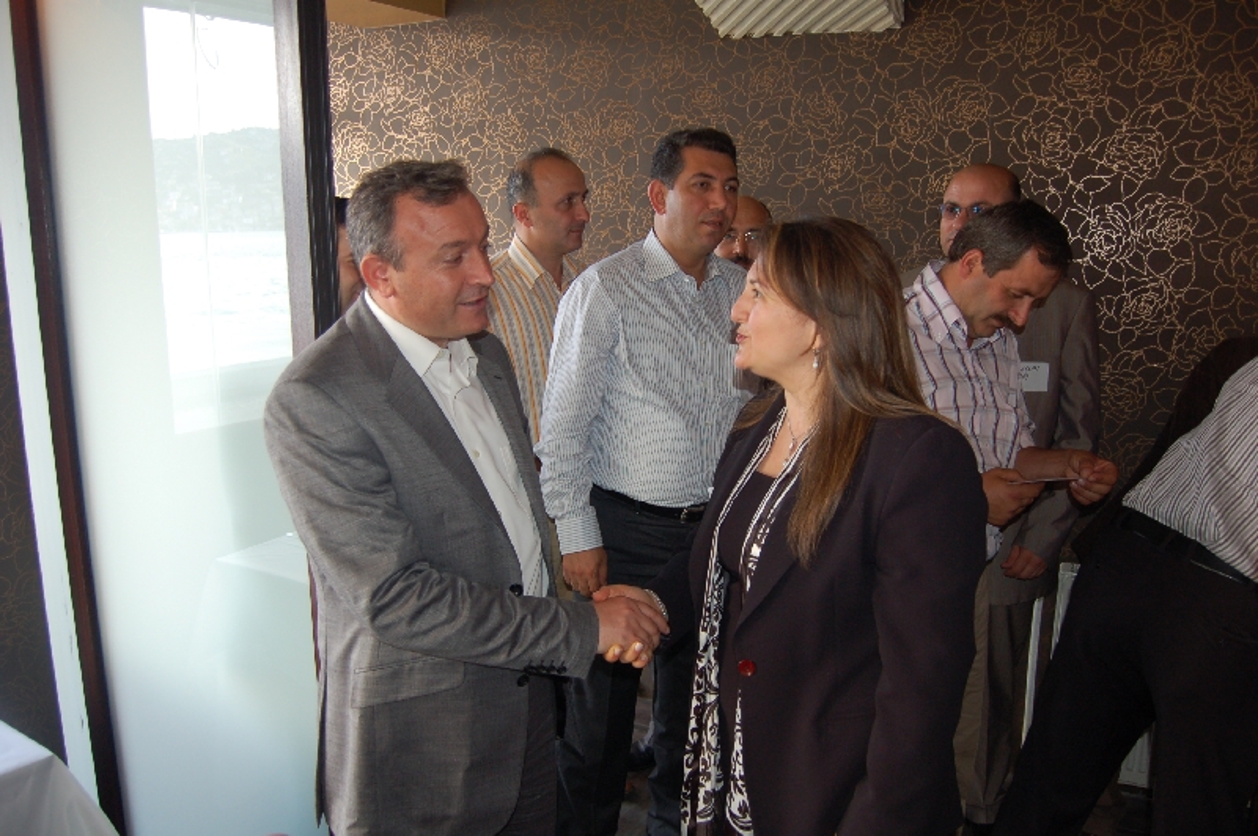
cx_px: 629
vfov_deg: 47.9
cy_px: 418
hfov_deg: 67.4
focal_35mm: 27
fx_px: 943
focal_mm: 18
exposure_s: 1/60
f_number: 3.5
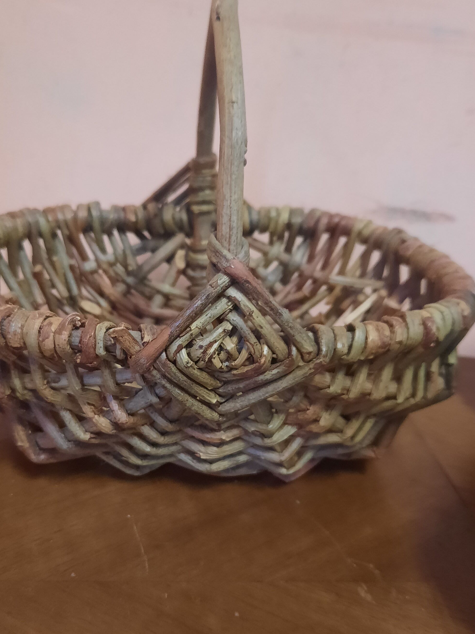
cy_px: 373
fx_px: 695
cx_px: 208
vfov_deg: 48.7
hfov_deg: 37.7
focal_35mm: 38
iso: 500
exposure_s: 1/25
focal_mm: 4.6
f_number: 2
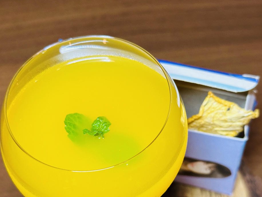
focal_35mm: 63
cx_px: 135
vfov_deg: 23.2
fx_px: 477
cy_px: 123
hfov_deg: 30.7
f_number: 1.78
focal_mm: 6.86
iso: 250
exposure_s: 1/40
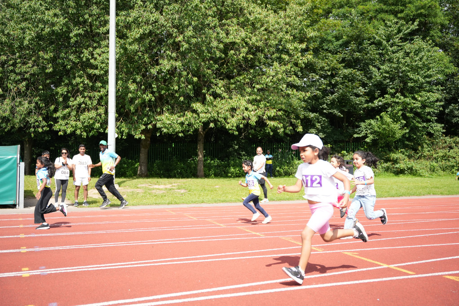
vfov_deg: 39.6
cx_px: 230
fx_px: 424
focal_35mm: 33
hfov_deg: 56.8
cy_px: 153
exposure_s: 1/3200
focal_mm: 33.3
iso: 400
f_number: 2.8
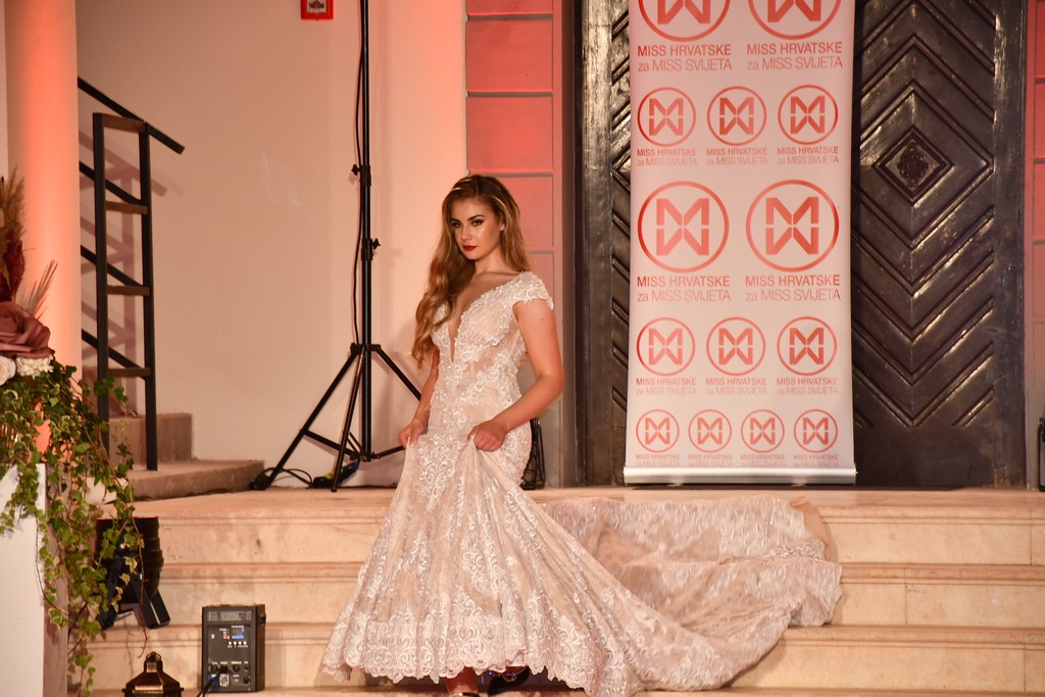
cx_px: 522
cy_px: 348
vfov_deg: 6.5
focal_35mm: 210
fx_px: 6096
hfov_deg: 9.8
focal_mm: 140
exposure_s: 1/60
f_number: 5.6
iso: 720
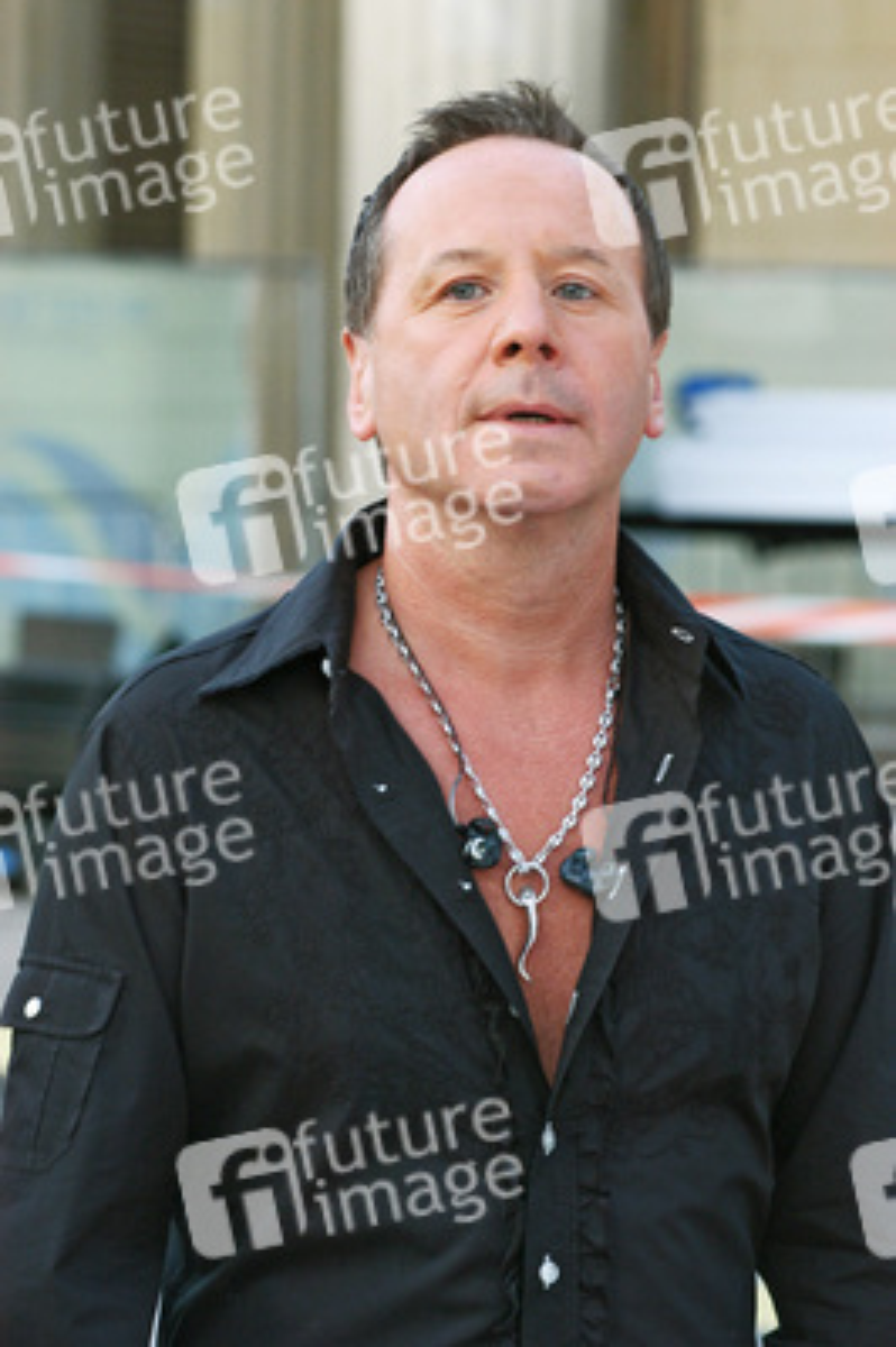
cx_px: 448
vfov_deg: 13.1
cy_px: 674
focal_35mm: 158
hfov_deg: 8.7
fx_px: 5890
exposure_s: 1/60
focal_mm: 105
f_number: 5
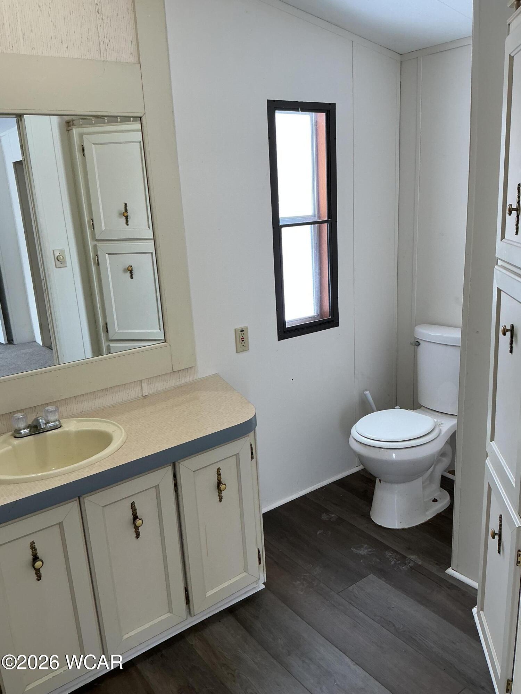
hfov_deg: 48.2
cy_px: 347
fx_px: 582
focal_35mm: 29
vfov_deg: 61.7
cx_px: 260
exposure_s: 1/60
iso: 32
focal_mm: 3
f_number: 1.8
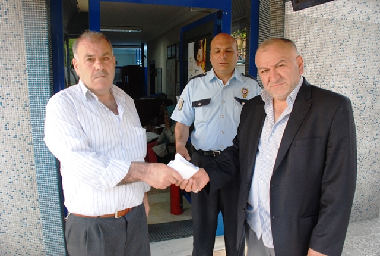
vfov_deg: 48.2
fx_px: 286
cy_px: 128
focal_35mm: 27
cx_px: 190
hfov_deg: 67.3
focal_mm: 18
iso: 1000
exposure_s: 1/160
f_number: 6.3
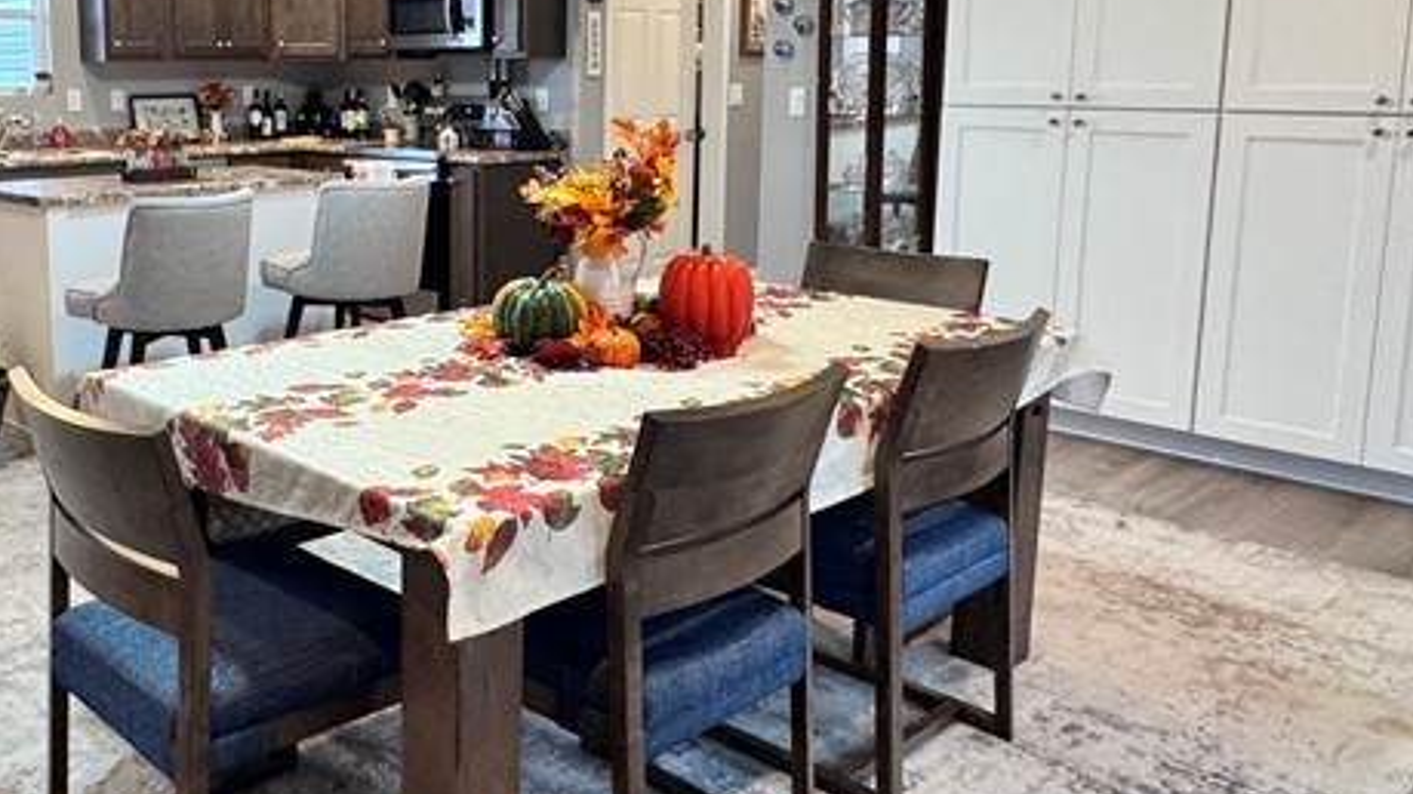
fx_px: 1274
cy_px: 246
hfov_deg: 55.7
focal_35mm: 34
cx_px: 382
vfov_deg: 34.2
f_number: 2.2
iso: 500
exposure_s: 1/60
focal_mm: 2.22
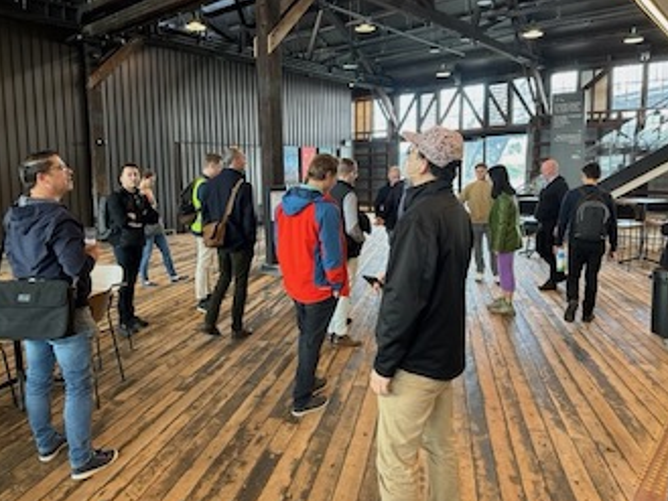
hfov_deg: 65.3
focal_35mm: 27
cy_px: 229
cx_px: 337
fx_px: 521
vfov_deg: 51.3
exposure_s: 1/63
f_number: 1.78
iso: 200
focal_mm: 6.86
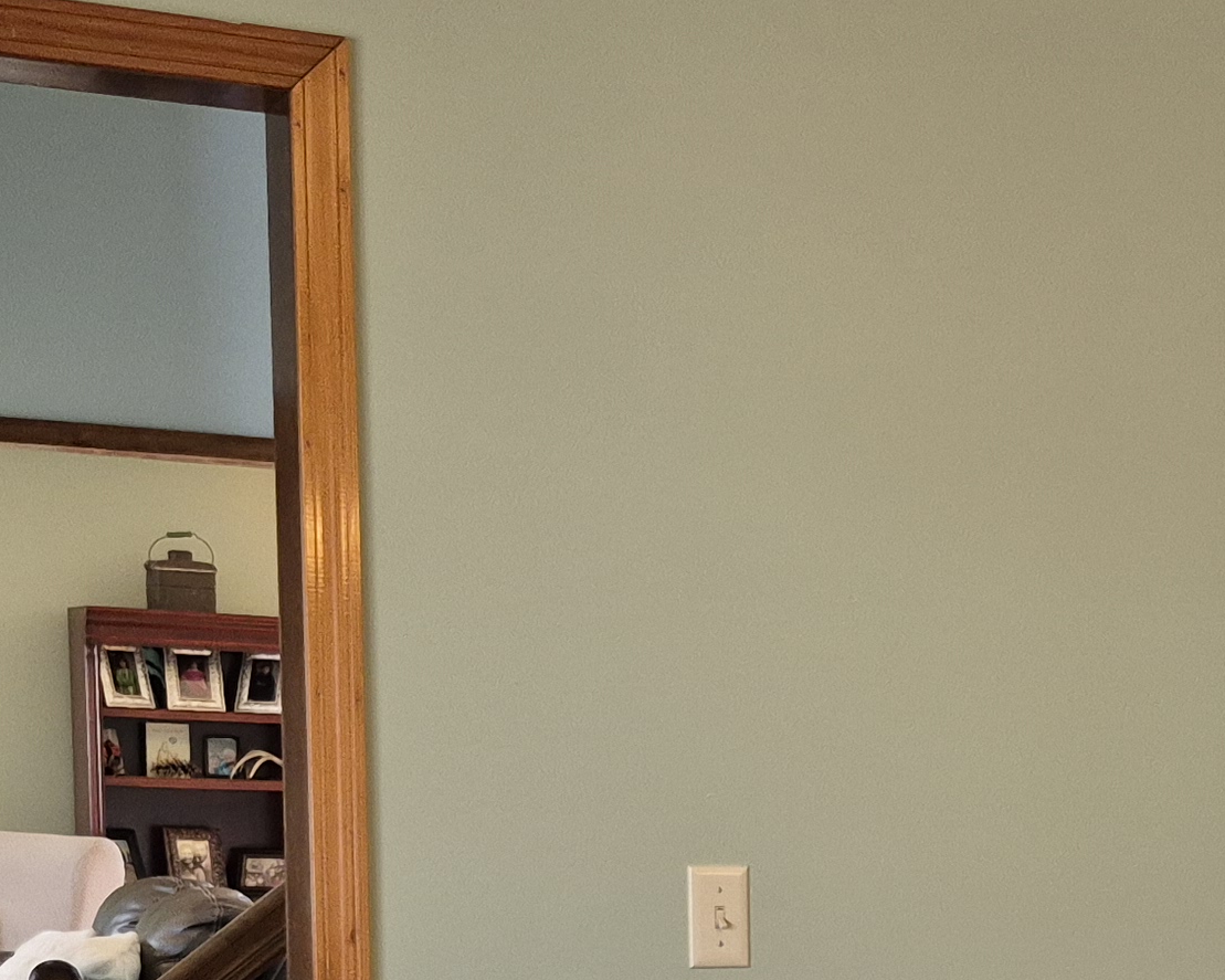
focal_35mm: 81
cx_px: 1300
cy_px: 1243
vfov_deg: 17.8
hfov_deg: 22.4
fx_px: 2936
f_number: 1.8
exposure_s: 1/120
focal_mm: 5.4
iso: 250
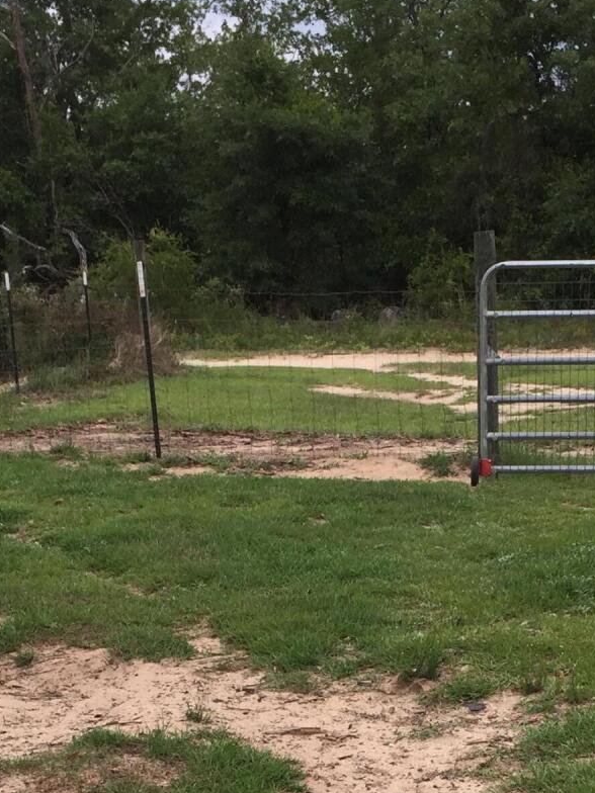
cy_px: 745
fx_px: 1696
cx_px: 379
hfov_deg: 19.9
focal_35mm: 74
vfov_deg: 25.3
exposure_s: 1/1041
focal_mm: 4.15
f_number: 2.2
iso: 32
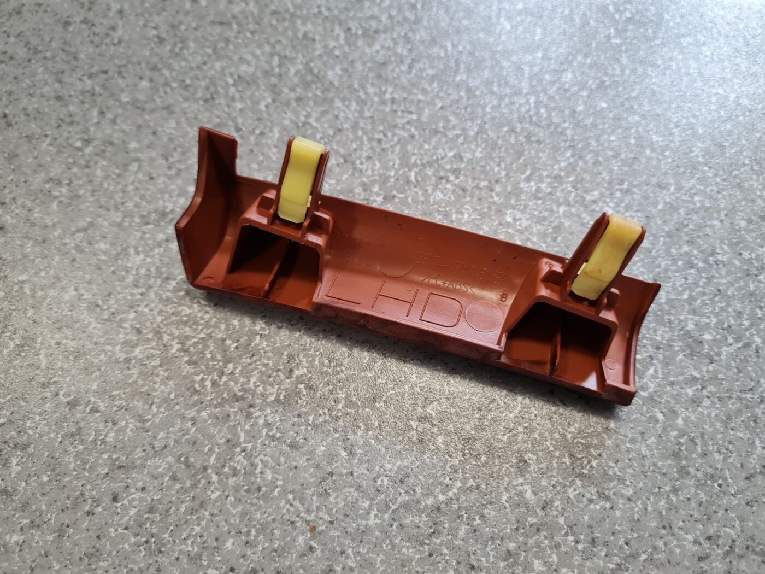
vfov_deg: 53.1
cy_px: 287
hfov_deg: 67.3
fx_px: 575
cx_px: 382
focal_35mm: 26
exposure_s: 1/100
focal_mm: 5.4
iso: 200
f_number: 1.8
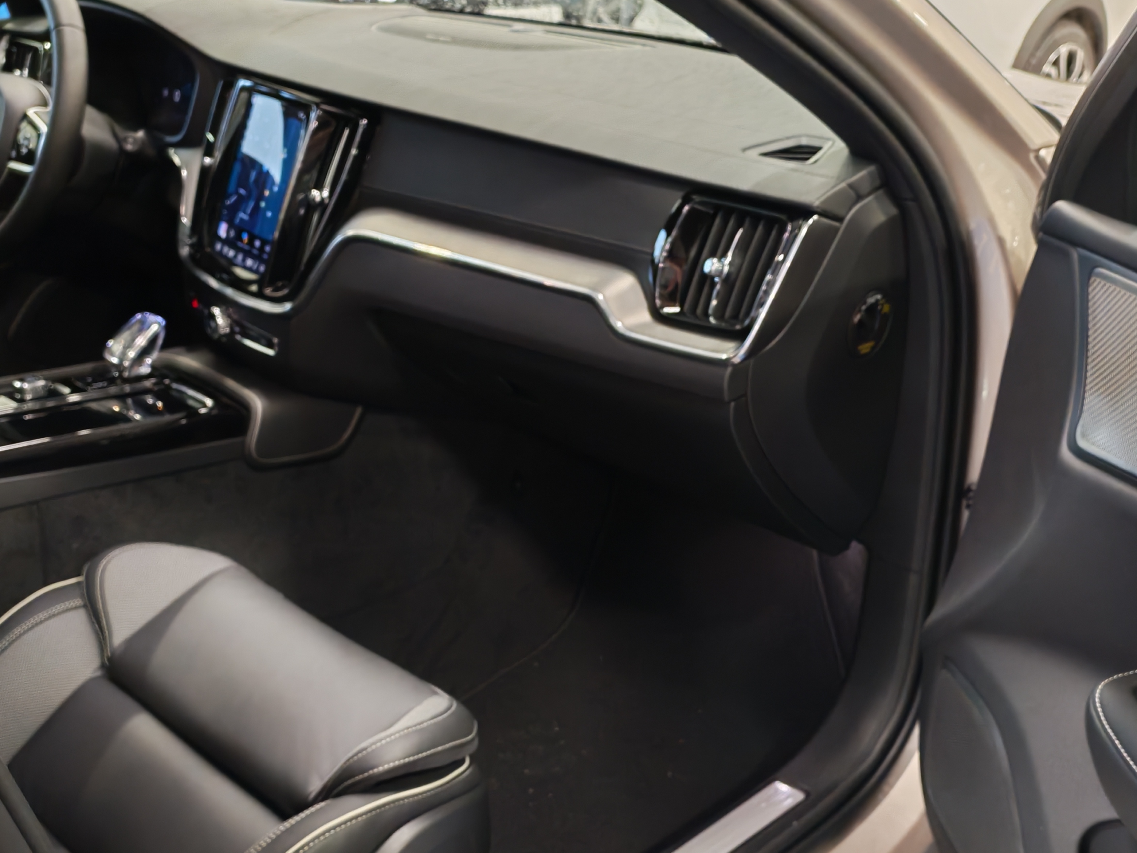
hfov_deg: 44.8
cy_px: 522
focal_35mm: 42
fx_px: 1380
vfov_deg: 34.2
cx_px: 579
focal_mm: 6.12
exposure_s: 1/50
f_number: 1.9
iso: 872
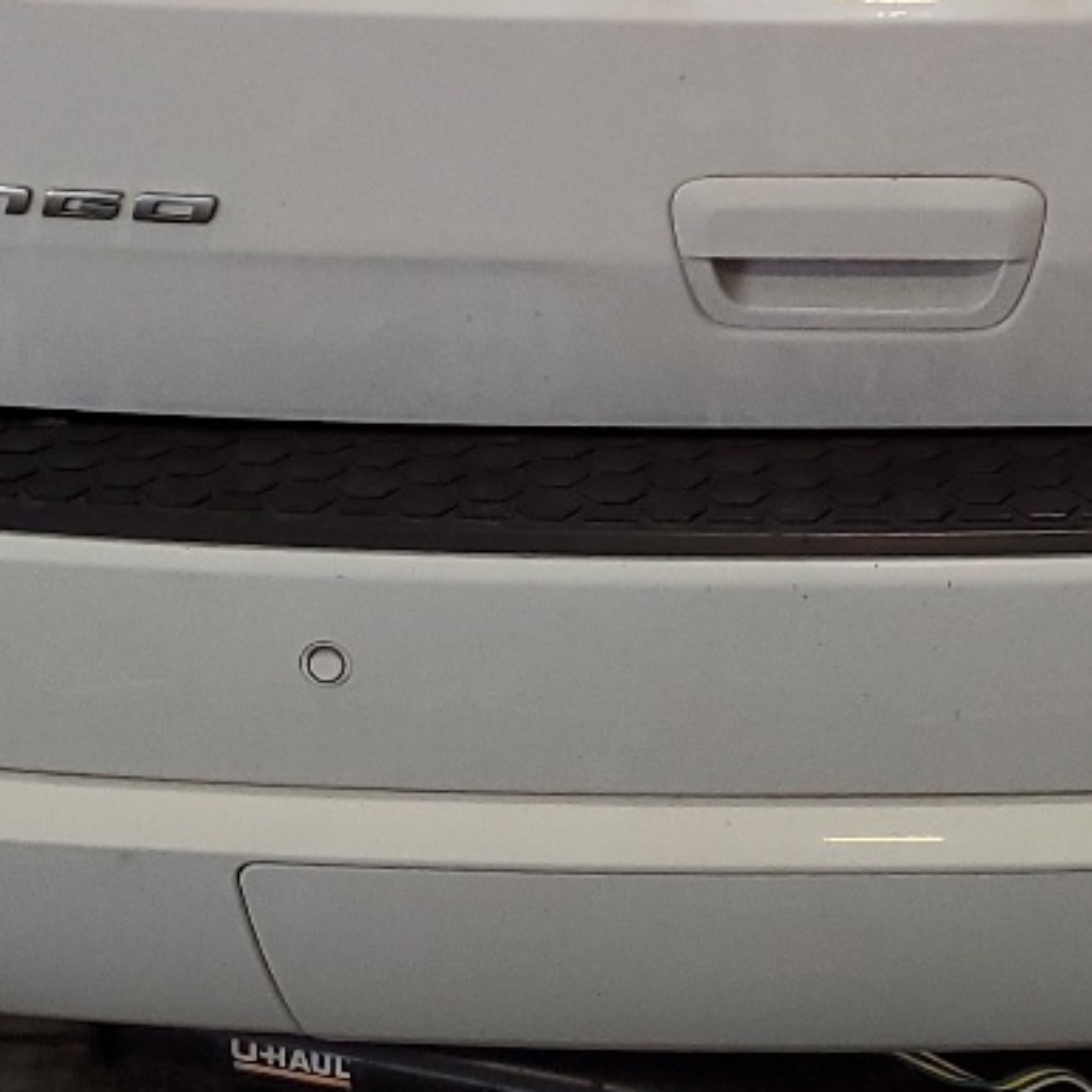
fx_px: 3391
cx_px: 906
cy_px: -200
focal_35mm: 95
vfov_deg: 17.5
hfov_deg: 18.1
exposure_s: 1/60.2
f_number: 1.5
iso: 75
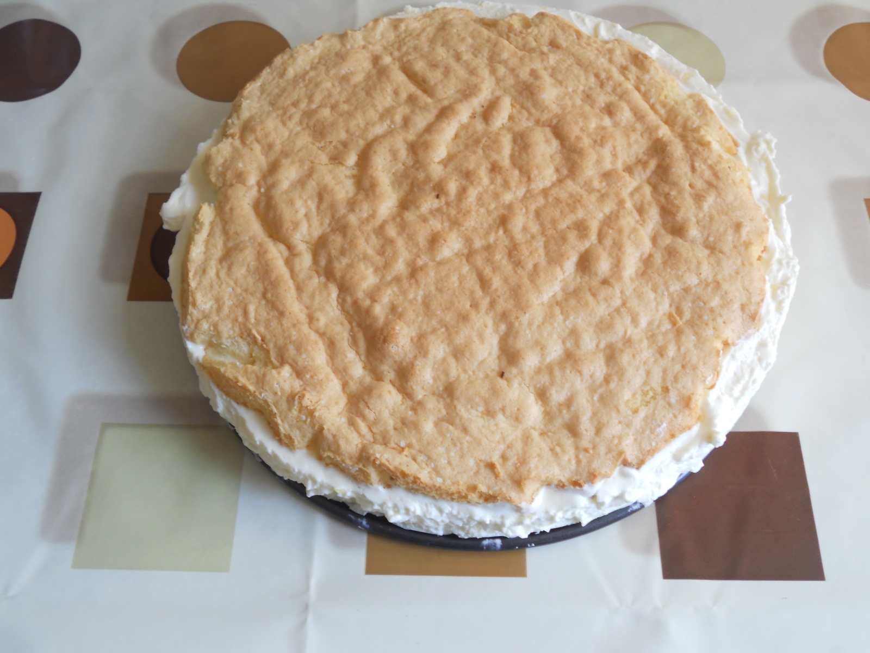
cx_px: 435
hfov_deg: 49.0
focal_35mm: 38
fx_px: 955
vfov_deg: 37.7
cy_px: 326
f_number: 3.9
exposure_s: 1/30
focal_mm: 6.9
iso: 160
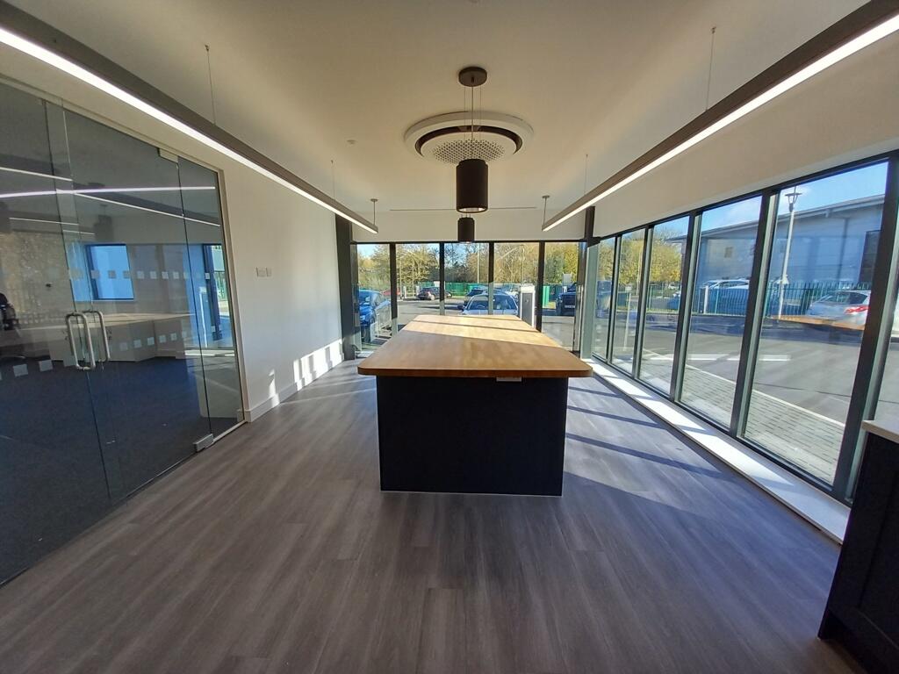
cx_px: 450
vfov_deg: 89.9
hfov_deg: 106.2
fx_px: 338
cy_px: 337
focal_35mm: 13
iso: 50
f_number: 2.2
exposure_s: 1/132
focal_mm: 1.13
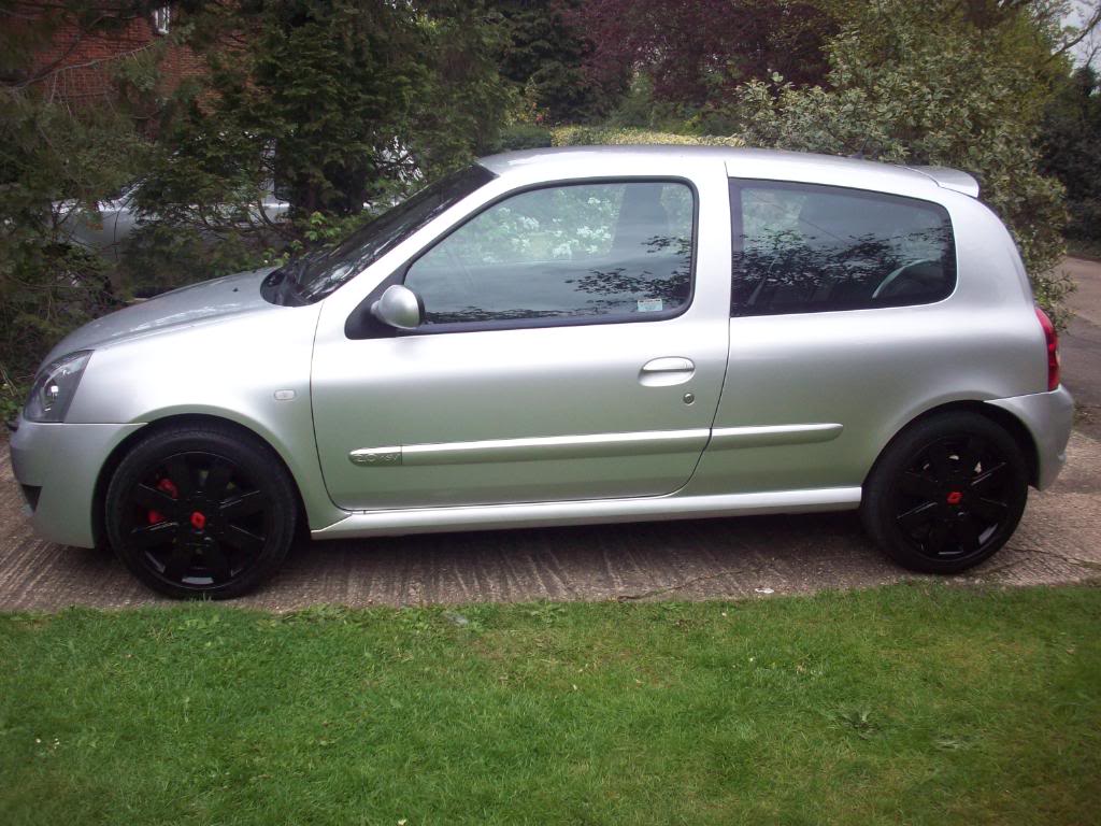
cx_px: 550
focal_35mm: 37
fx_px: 1177
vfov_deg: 38.7
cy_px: 413
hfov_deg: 50.1
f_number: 2.8
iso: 80
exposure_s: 1/454
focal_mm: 6.2
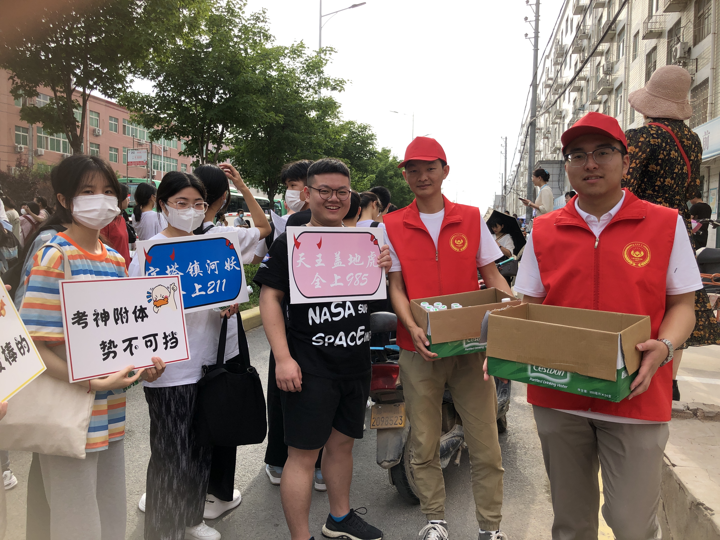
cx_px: 360
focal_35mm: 28
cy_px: 270
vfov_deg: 49.7
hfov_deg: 63.4
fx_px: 582
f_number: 1.8
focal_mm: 4
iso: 20
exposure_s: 1/685
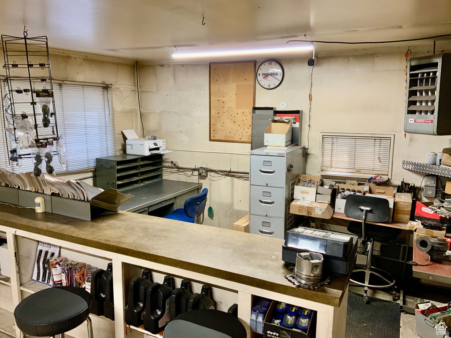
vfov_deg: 48.2
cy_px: 169
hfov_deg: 61.7
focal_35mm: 29
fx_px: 378
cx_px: 226
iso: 100
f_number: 1.8
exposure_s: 1/60
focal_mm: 3
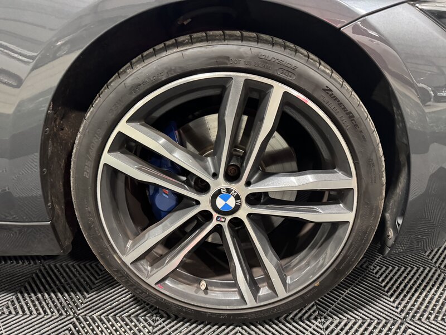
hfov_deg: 71.6
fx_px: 309
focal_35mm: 24
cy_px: 168
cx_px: 223
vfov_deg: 56.8
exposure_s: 1/33
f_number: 1.78
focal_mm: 6.76
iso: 640
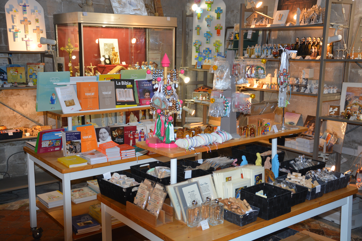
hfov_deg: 46.4
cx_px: 181
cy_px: 120
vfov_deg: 31.9
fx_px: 422
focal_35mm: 42
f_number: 4
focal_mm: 28
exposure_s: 1/60
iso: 560
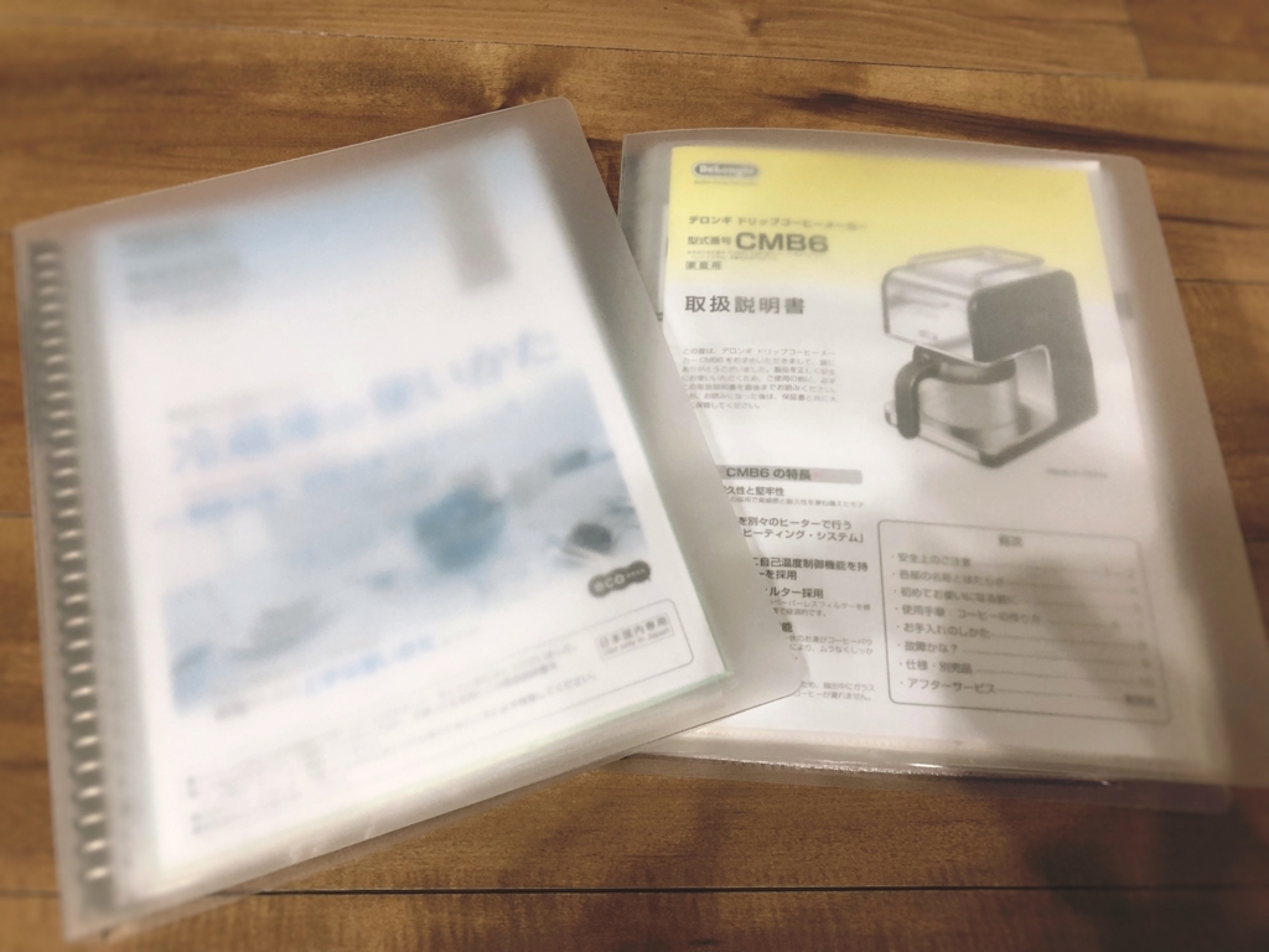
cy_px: 476
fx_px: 1026
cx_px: 634
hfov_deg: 63.4
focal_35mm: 28
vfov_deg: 49.7
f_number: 1.8
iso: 40
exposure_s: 1/20
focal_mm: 4
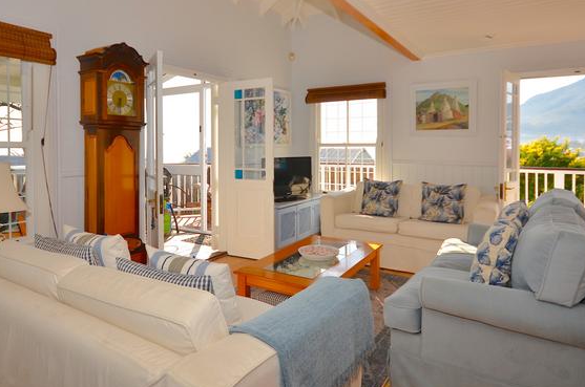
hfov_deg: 74.4
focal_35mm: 24
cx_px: 275
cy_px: 142
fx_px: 385
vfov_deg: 52.8
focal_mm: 11
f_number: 6.3
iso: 100
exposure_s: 1/200
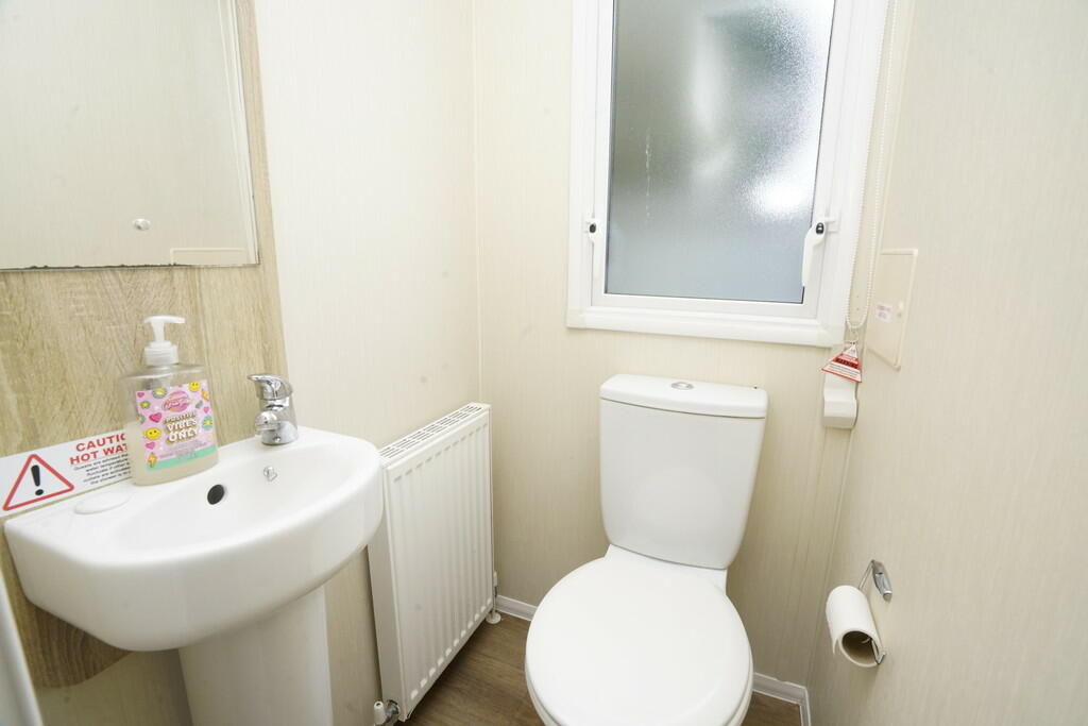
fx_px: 484
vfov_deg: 73.8
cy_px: 363
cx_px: 544
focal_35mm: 16
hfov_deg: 96.7
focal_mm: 16
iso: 1600
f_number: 13
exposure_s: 1/60
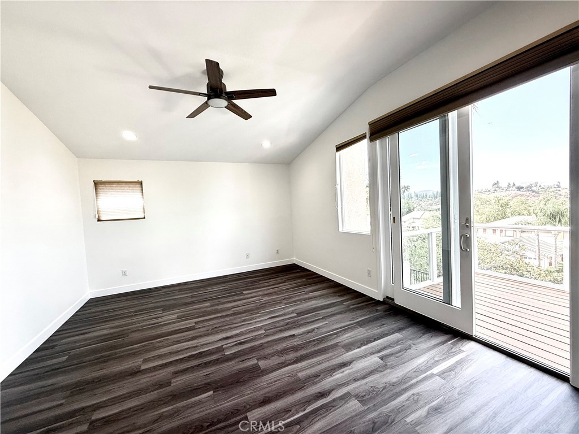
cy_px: 217
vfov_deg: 85.7
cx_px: 290
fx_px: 234
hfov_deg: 102.1
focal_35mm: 14
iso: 64
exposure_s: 1/122
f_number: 2.2
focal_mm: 2.22
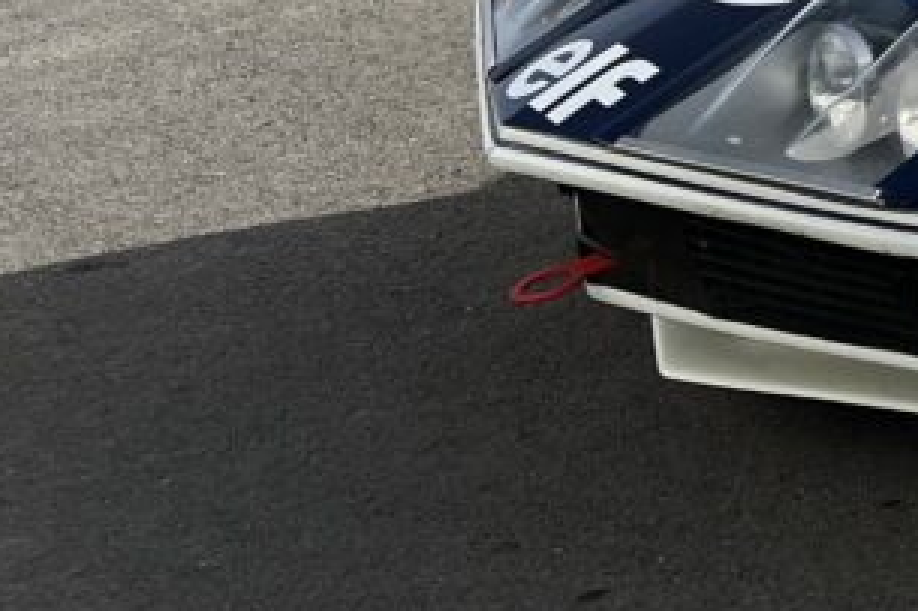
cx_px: 1971
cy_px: -274
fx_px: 2982
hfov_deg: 14.0
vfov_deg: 11.3
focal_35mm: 117
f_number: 1.6
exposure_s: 1/3135
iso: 50
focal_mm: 5.1
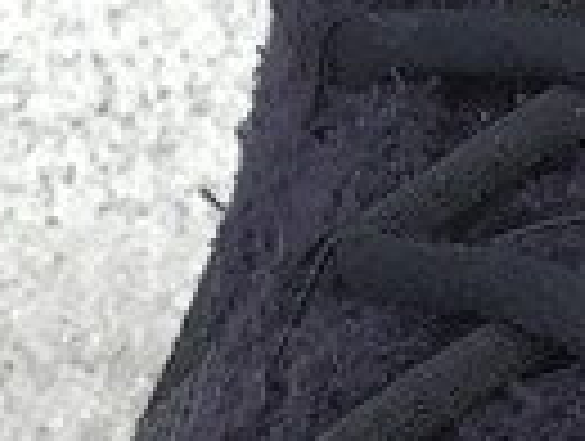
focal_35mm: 214
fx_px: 3623
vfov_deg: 6.5
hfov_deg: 8.5
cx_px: 1328
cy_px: 1186
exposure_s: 1/50
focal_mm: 3.3
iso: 25
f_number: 2.4
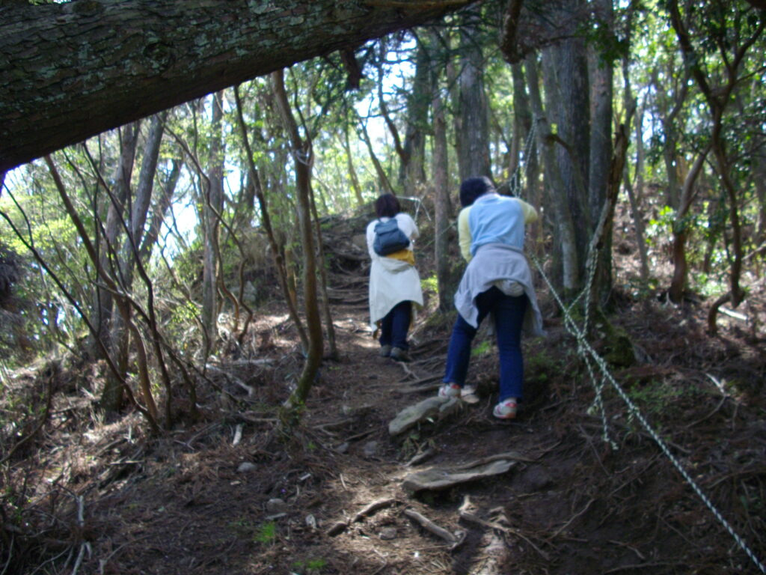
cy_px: 288
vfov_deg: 38.7
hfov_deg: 50.1
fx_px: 819
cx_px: 383
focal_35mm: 37
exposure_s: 1/125
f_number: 2.8
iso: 134
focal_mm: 6.2
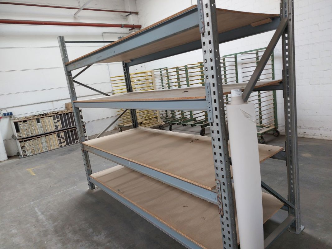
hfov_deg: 69.4
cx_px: 166
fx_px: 240
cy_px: 124
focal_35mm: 25
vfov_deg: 54.9
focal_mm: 5.23
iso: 100
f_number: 1.8
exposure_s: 1/50
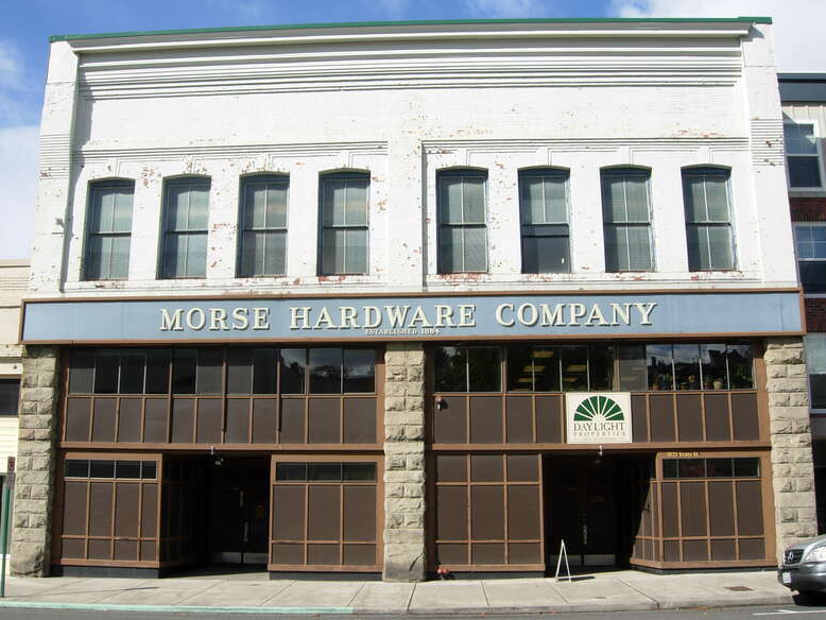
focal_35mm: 37
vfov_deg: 38.7
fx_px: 883
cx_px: 409
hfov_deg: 50.1
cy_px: 303
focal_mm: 7.5
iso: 50
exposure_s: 1/287
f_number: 6.1
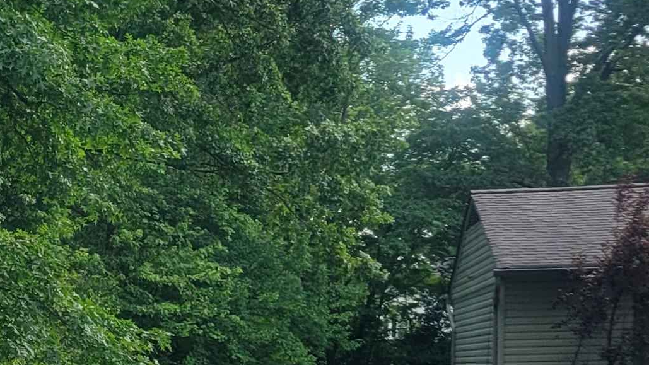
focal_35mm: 111
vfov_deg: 10.6
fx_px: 1910
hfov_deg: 17.6
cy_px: 533
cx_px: -286
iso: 40
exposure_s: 1/611
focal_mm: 5.4
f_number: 1.8
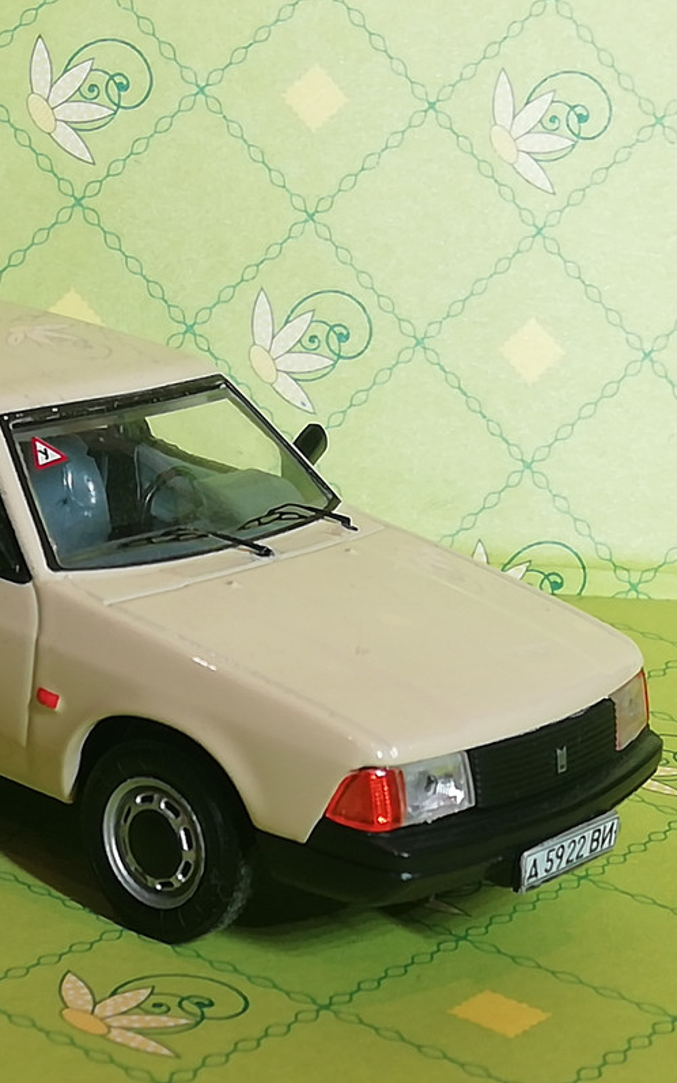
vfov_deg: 23.6
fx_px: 2598
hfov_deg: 14.7
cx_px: 93
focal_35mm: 88
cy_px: 542
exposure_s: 1/50
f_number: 2.2
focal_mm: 3.46
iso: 80
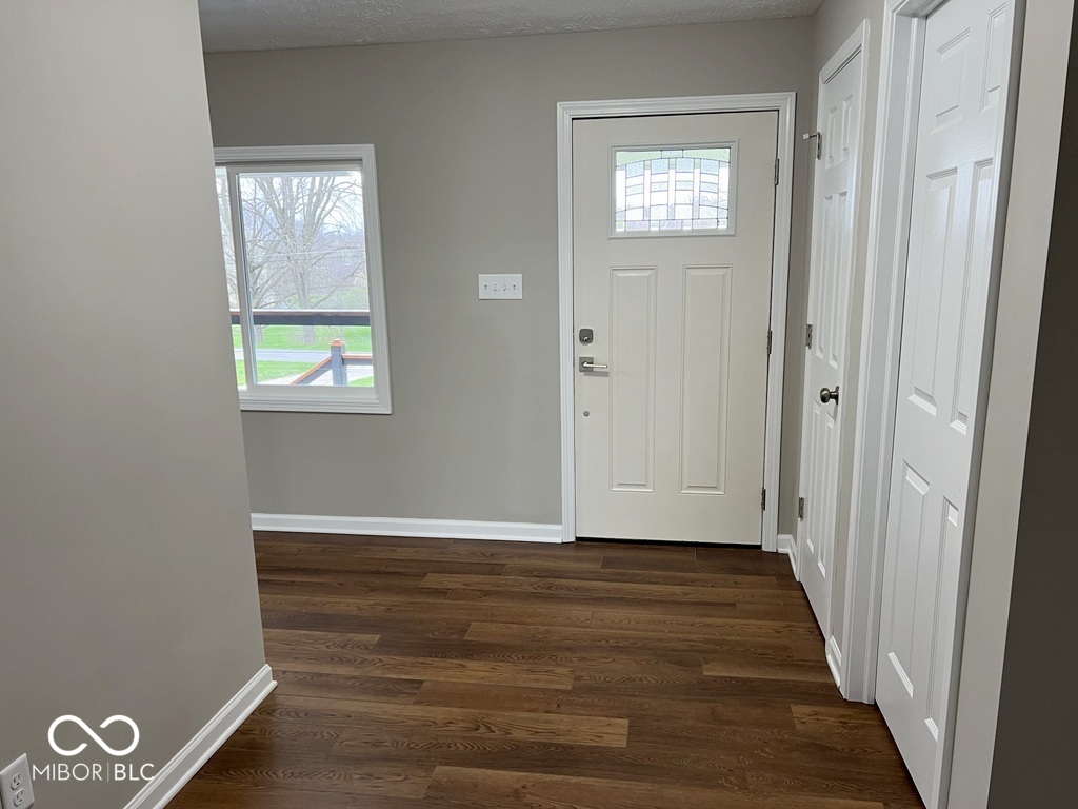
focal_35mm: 26
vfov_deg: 53.1
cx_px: 539
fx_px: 810
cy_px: 404
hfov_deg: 67.3
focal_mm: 5.7
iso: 80
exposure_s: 1/60
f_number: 1.5
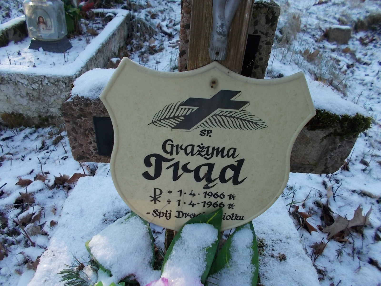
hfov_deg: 67.3
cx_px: 190
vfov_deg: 53.1
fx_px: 286
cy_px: 143
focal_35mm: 26
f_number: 3.2
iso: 80
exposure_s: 1/125
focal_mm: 4.6
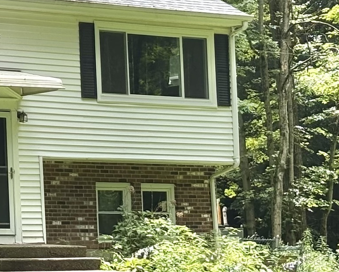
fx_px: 2027
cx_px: -195
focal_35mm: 202
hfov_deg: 9.3
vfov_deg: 7.7
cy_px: 93
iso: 32
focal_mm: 5.96
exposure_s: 1/769
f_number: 1.6
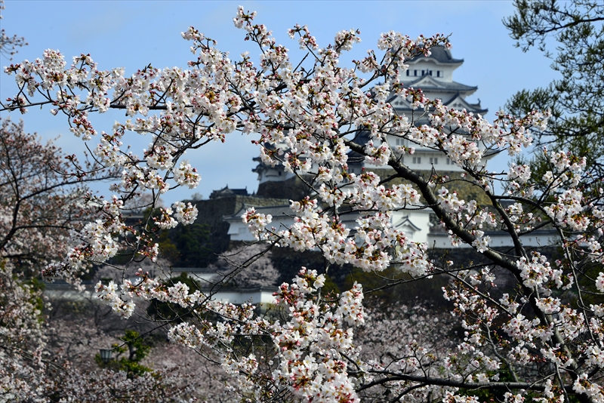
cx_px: 302
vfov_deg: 15.2
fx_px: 1510
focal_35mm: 90
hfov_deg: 22.6
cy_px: 202
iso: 400
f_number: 13
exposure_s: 1/640
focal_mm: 90
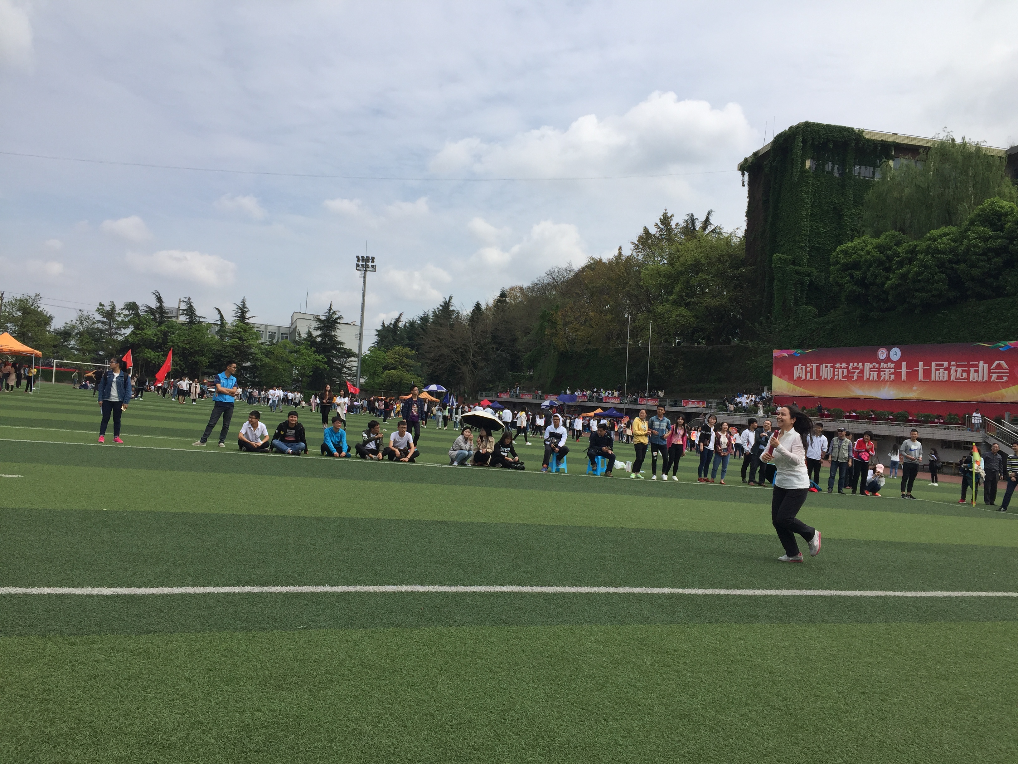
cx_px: 509
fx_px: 853
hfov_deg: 61.7
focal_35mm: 29
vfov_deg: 48.2
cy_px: 382
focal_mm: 4.15
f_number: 2.2
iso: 32
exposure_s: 1/2326
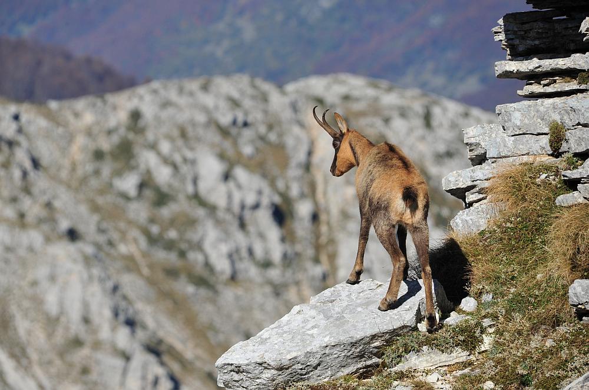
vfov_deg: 2.7
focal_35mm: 500
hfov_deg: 4.1
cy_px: 195
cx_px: 294
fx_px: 8166
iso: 320
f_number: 13
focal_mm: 500
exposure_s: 1/640
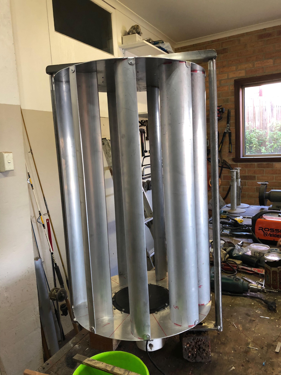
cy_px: 188
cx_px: 140
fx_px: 303
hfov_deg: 49.7
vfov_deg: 63.4
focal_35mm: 28
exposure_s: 1/17
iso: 40
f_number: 1.8
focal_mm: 3.99
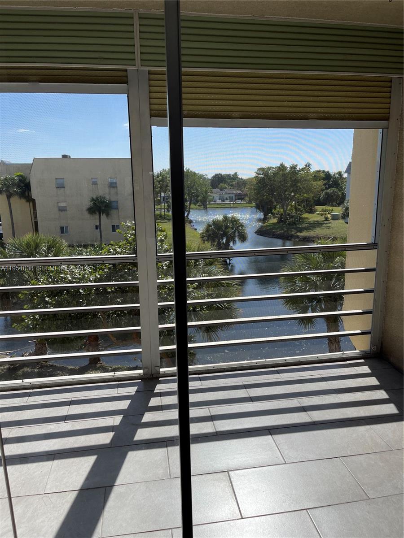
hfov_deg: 54.9
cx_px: 202
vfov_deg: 69.4
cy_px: 269
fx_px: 389
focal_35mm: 25
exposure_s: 1/3165
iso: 32
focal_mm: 5.1
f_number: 1.6
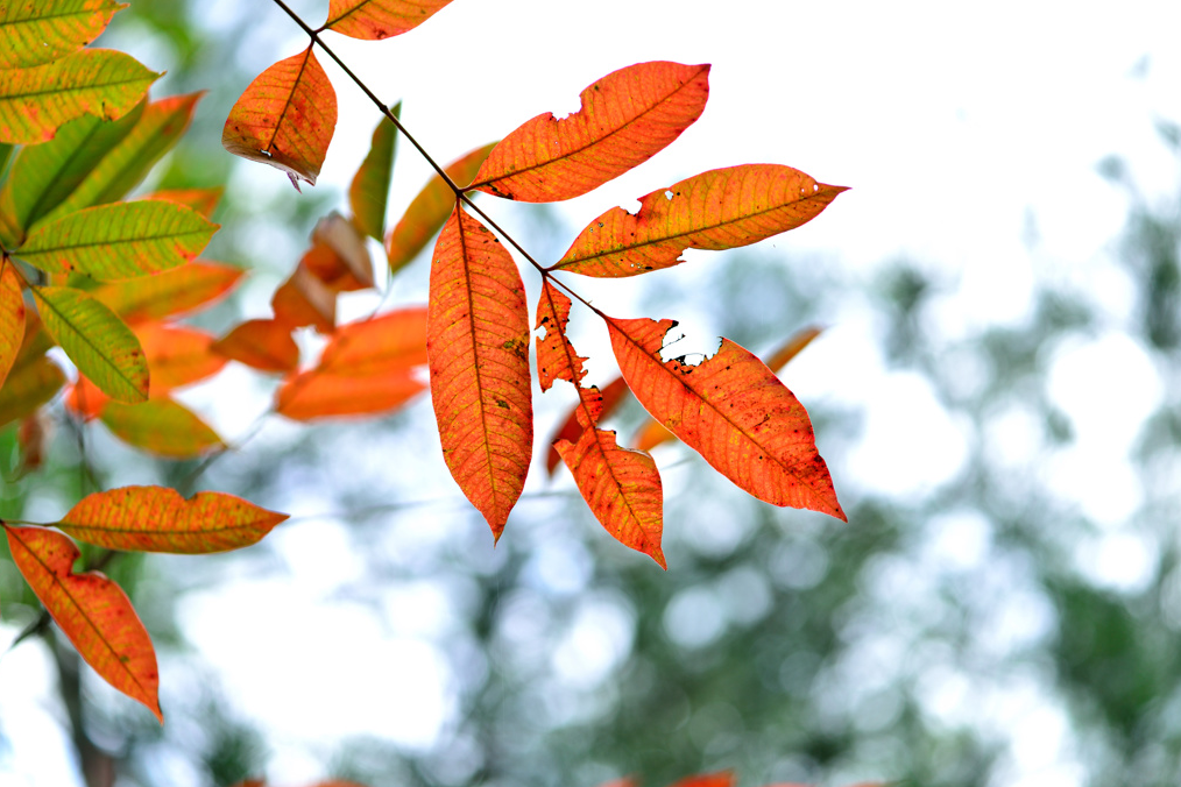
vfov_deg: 12.9
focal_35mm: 106
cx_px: 589
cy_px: 395
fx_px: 3477
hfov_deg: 19.3
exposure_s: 1/200
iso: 250
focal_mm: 105
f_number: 4
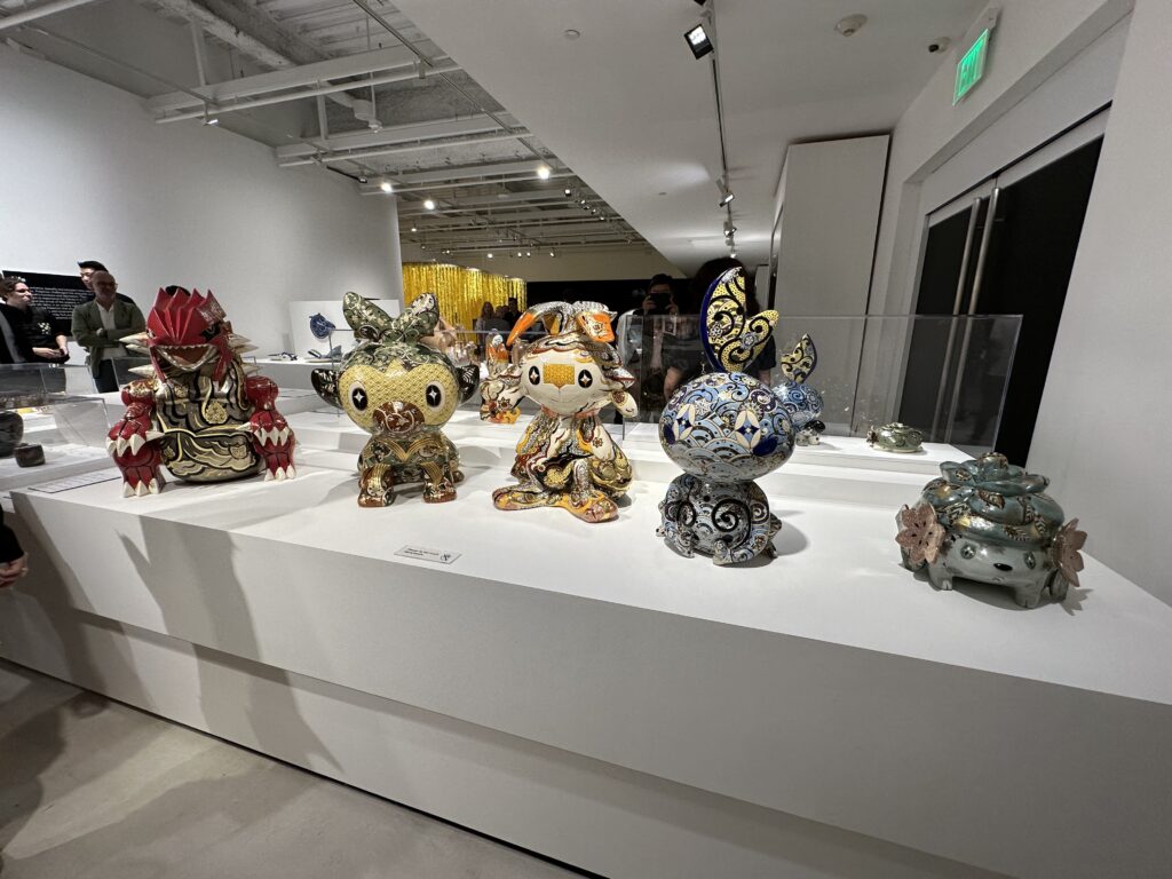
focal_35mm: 14
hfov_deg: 102.1
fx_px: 474
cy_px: 440
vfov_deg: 85.7
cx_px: 586
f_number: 2.2
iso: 125
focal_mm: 2.22
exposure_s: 1/120
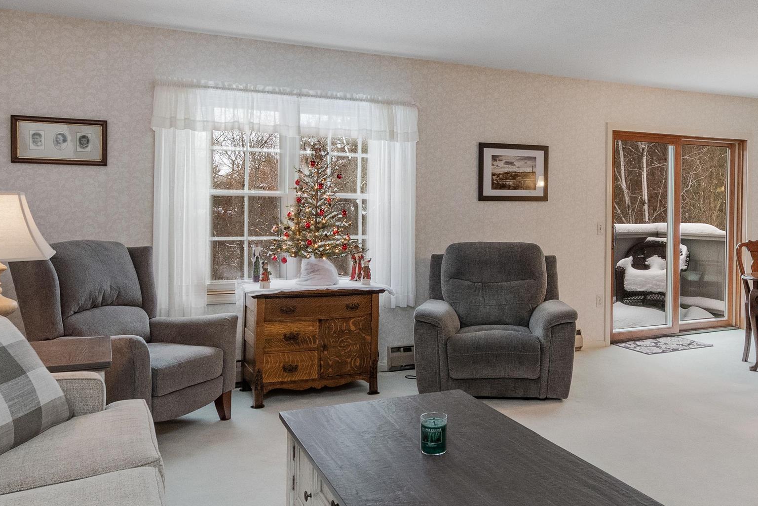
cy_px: 209
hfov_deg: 61.4
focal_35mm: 30
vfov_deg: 43.5
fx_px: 632
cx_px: 454
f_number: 7.1
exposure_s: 1/6
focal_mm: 10
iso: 1000
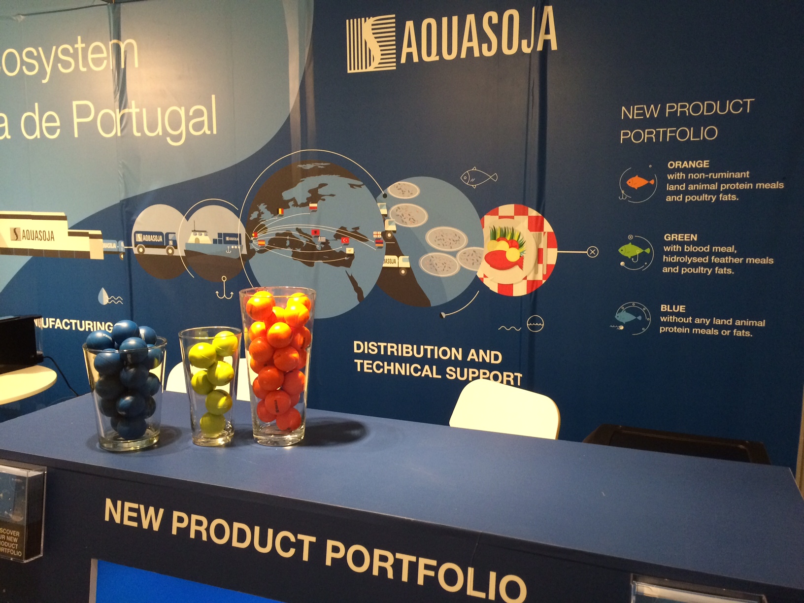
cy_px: 302
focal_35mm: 29
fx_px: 674
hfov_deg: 61.7
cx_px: 402
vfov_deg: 48.2
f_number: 2.2
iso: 320
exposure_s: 1/33
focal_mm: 4.15
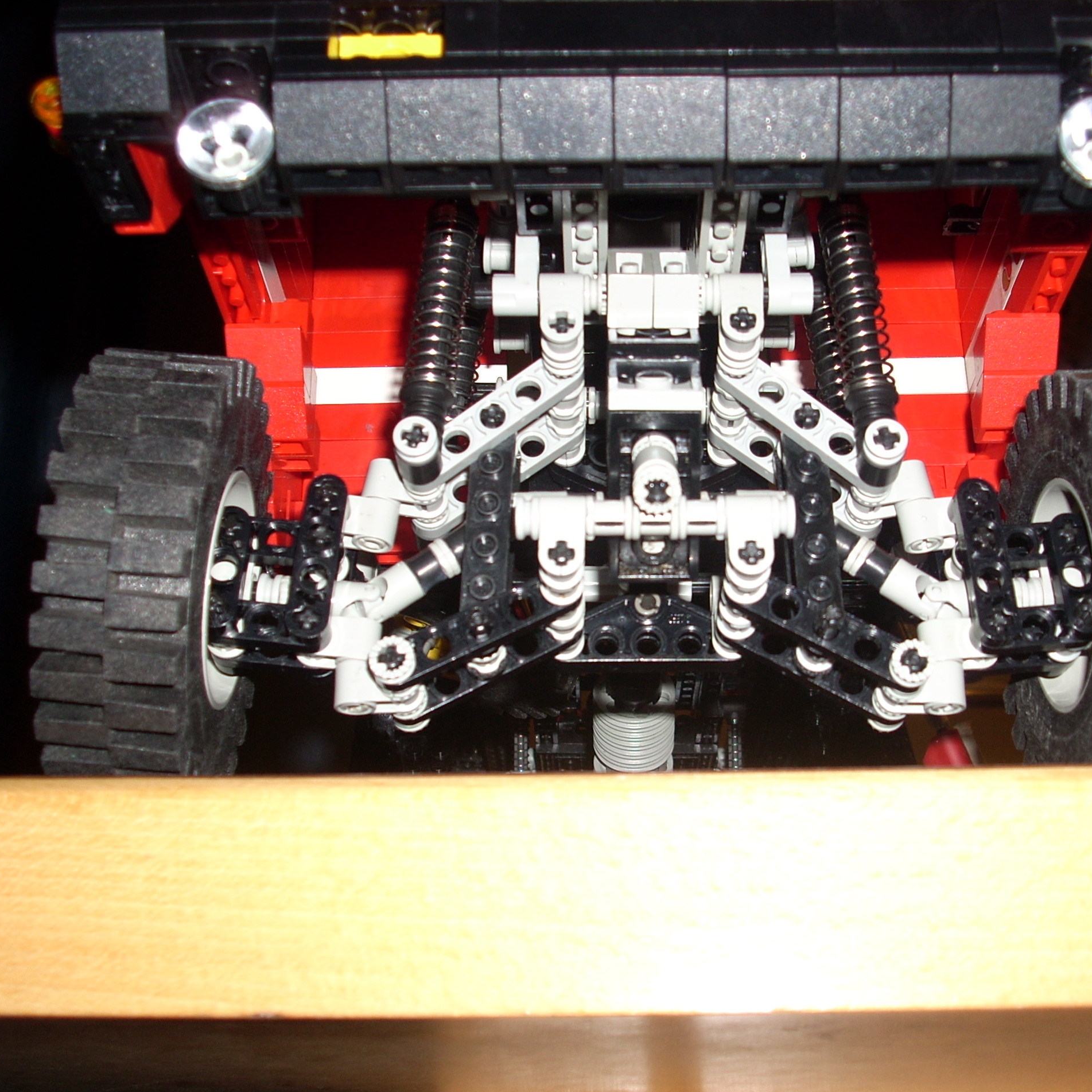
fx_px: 1570
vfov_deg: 38.3
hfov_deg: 38.2
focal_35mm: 44
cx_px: 647
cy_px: 550
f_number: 2.8
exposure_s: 1/60
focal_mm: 6.2
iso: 64
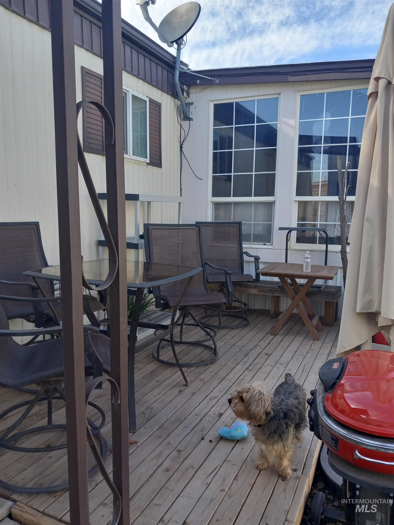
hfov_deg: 51.4
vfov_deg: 65.3
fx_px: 410
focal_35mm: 27
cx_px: 197
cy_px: 262
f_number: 1.8
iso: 40
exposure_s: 1/299
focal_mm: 3.94
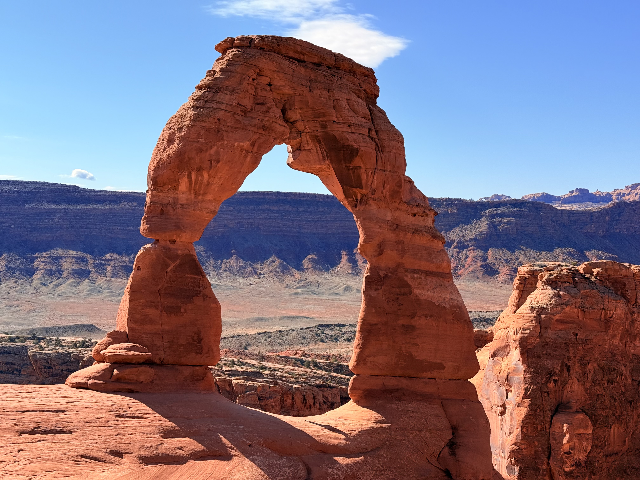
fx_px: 887
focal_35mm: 48
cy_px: 240
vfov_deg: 30.3
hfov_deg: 39.7
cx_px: 320
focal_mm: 6.76
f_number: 1.78
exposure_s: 1/5208
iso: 64
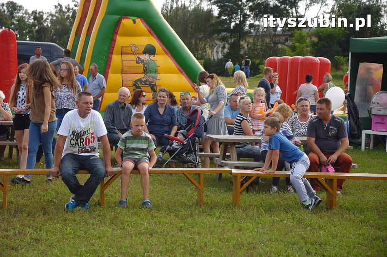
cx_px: 194
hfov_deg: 19.5
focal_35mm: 105
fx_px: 1128
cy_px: 128
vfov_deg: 13.0
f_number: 5.6
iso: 400
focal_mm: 70
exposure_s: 1/800
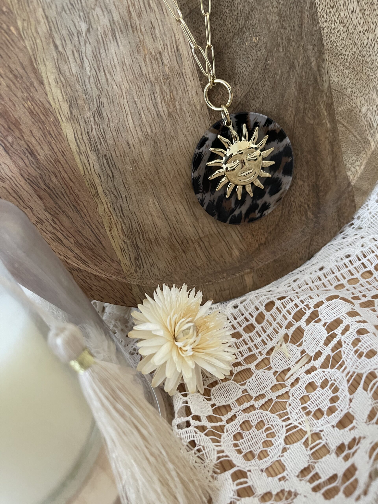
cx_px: 189
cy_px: 252
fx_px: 364
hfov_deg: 54.9
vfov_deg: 69.4
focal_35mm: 25
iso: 500
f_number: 1.6
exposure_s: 1/55
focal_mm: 5.1
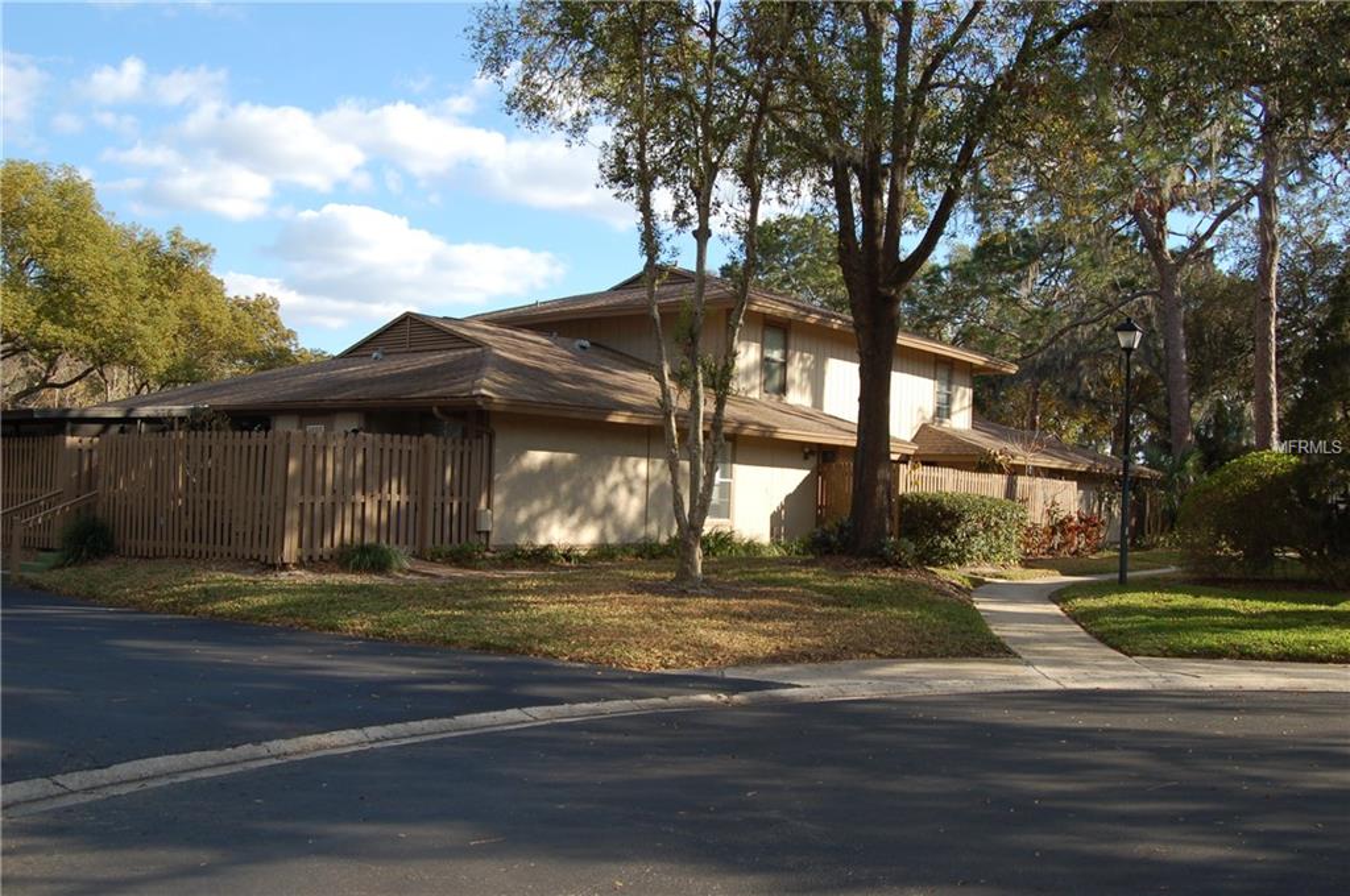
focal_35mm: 34
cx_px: 675
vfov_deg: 38.3
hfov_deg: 55.2
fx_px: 1292
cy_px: 448
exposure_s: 1/250
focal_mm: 23
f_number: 8
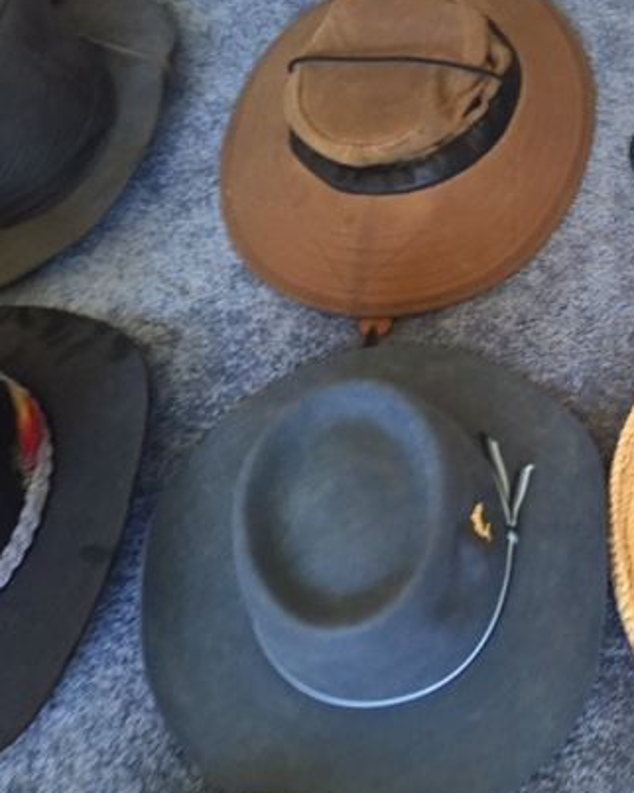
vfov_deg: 41.2
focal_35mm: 45
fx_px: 1056
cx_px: 614
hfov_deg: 31.2
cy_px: 397
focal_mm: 4.15
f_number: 2.2
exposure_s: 1/30
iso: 100
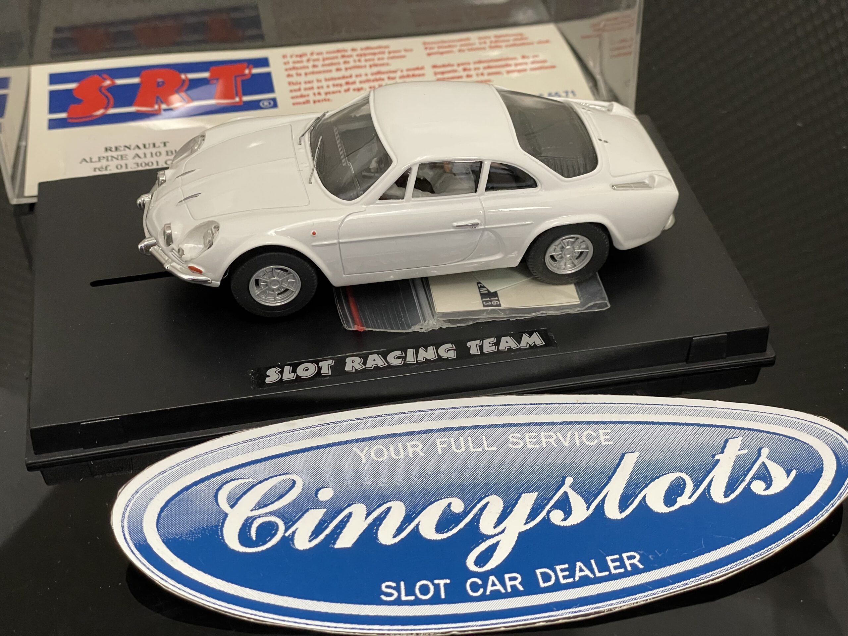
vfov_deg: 28.0
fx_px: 1274
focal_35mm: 52
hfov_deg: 36.8
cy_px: 318
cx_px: 424
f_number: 2
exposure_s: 1/60
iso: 400
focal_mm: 6
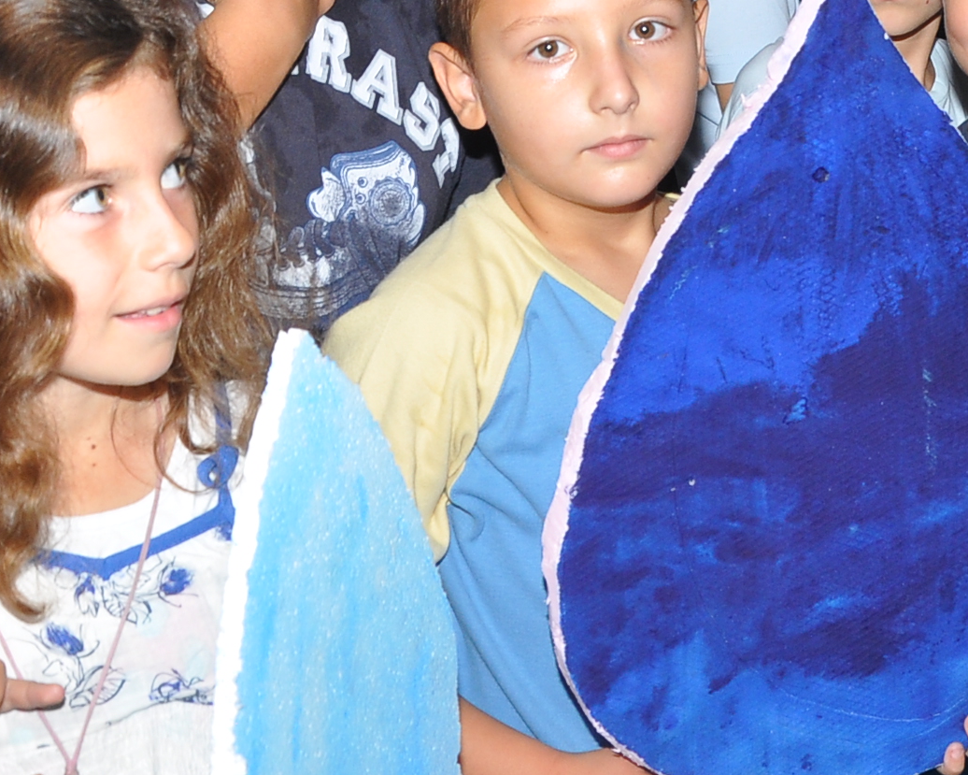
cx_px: 1085
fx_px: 2751
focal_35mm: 96
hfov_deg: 19.1
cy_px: 138
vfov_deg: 15.9
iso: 400
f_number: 7.1
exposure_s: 1/100
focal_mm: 22
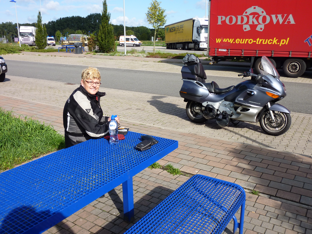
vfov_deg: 46.8
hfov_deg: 60.0
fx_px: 270
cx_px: 156
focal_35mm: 30
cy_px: 117
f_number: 4
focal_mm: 5
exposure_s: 1/500
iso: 80
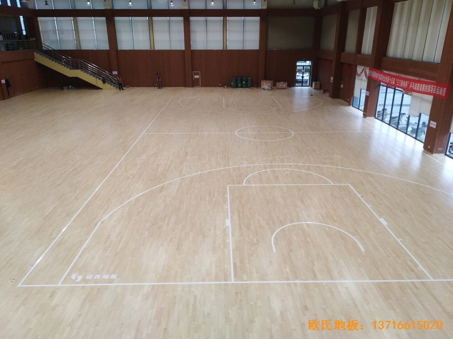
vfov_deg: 53.0
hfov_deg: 67.4
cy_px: 170
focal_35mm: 26
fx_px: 340
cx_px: 226
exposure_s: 1/30.1
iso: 335
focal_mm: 3.83
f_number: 2.2
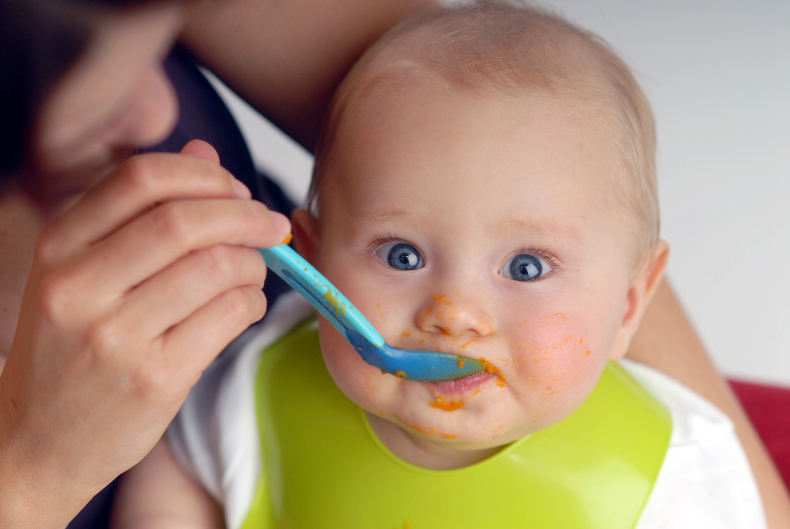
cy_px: 264
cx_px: 395
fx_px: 2801
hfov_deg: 16.1
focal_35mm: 128
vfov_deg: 10.8
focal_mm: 85
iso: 100
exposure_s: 1/250
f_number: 3.2
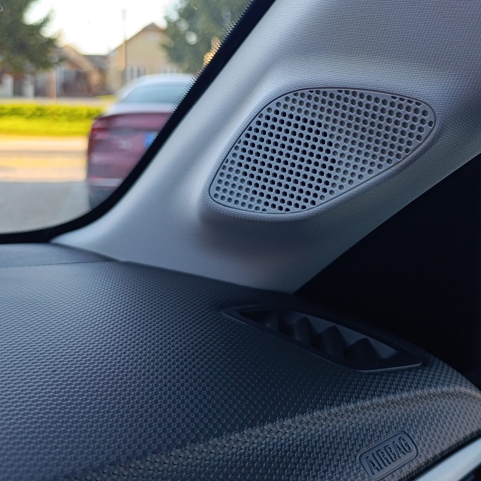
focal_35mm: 41
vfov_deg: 40.5
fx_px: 645
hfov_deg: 40.1
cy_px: 164
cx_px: 342
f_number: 1.6
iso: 125
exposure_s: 1/100
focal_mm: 6.14
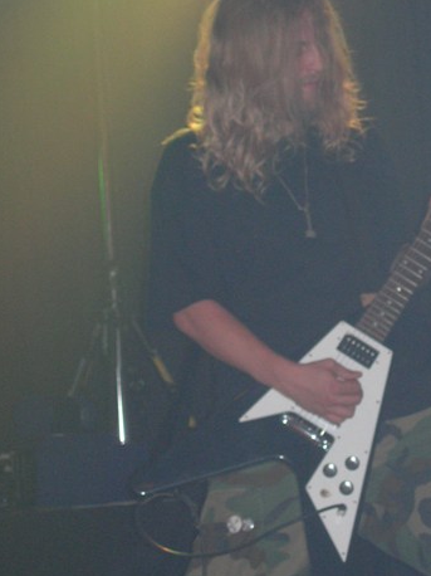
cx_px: 294
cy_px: 240
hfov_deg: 9.4
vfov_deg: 12.5
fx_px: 2625
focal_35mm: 158
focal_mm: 23.4
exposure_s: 1/60.1
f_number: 4.9
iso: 200
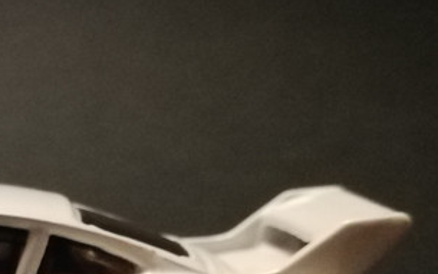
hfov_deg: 19.9
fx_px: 1194
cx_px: -35
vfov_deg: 12.7
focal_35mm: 100
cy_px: 343
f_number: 2.2
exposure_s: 1/16.7
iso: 1600
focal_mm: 3.95
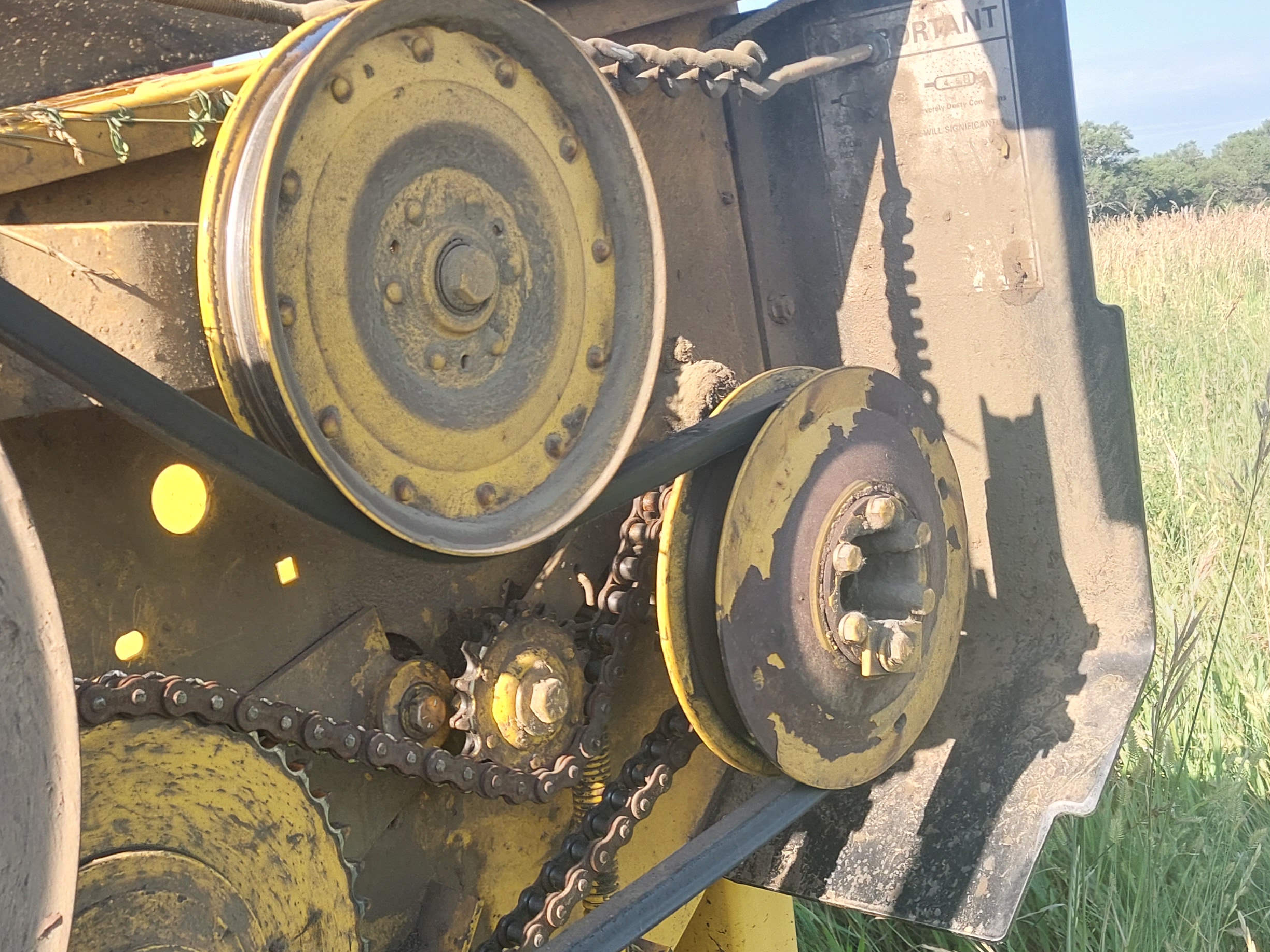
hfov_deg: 41.1
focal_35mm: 45
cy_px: 576
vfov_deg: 32.1
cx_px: 352
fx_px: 1651
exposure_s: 1/178
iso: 20
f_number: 1.8
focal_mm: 4
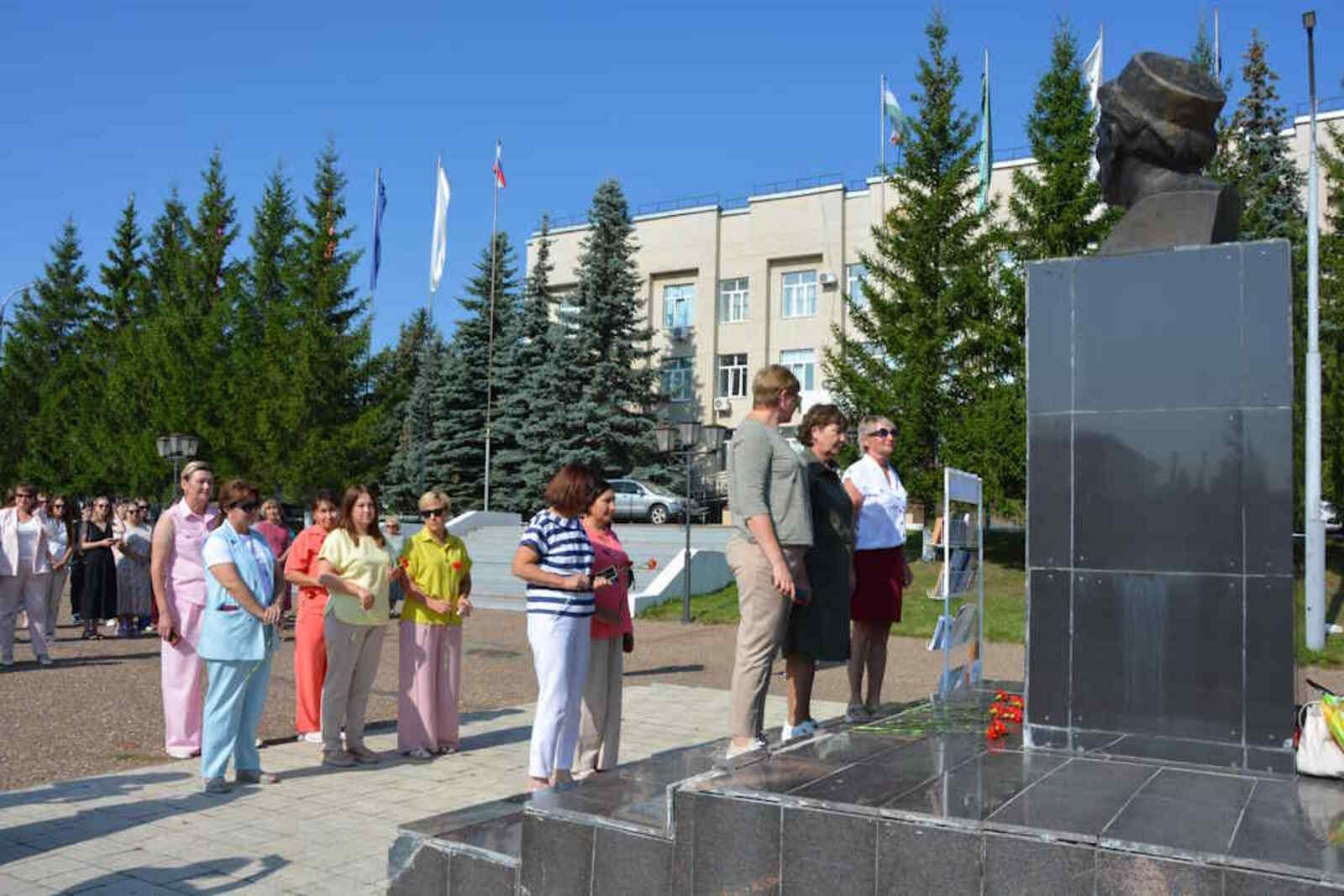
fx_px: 1176
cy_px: 448
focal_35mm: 32
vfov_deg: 41.7
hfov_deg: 59.5
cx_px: 672
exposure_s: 1/250
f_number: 8
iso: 100
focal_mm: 21
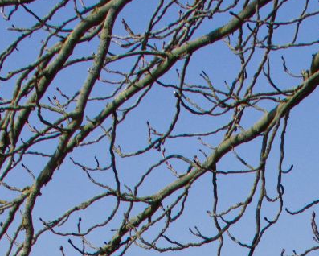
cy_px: 595
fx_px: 1445
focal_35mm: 153
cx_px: 395
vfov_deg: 9.2
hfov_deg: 12.3
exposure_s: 1/1600
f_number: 5
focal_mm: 18
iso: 200
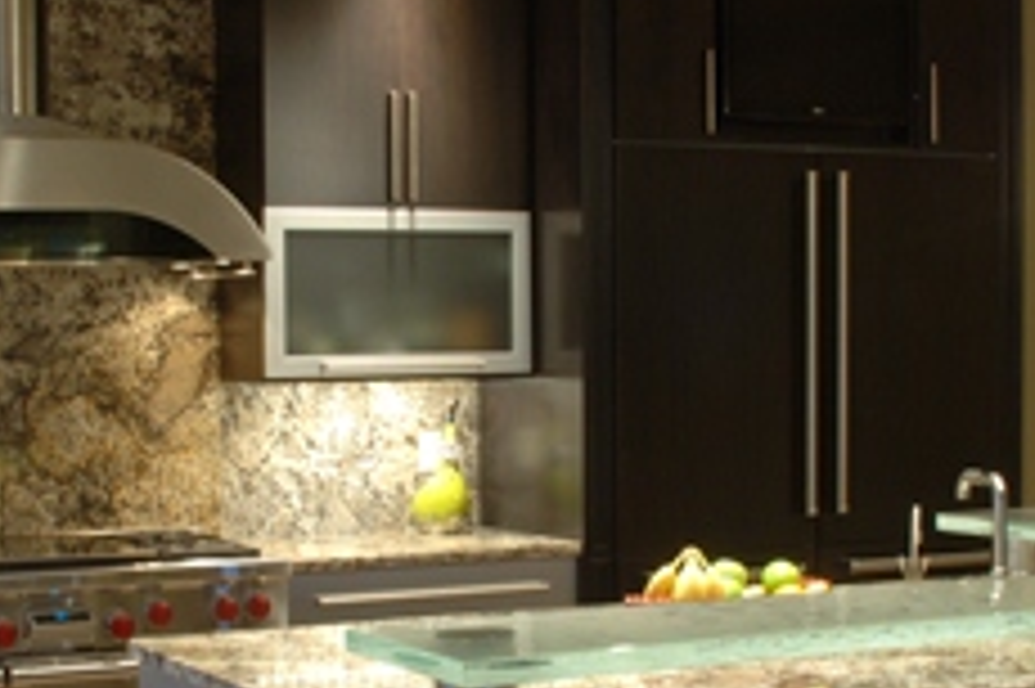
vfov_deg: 18.1
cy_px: 425
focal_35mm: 75
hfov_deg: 27.0
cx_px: 464
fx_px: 2155
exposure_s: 6
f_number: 14
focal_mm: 18
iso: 100
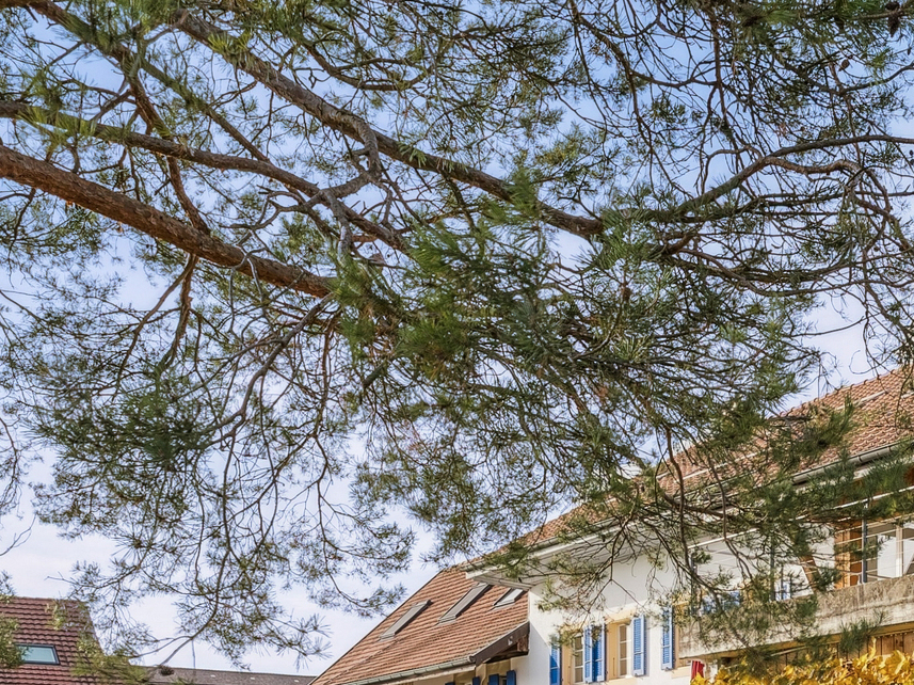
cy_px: 879
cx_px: 710
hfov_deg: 39.9
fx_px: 1214
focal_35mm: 46
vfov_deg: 26.8
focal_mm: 16
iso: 100
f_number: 8
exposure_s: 1/60
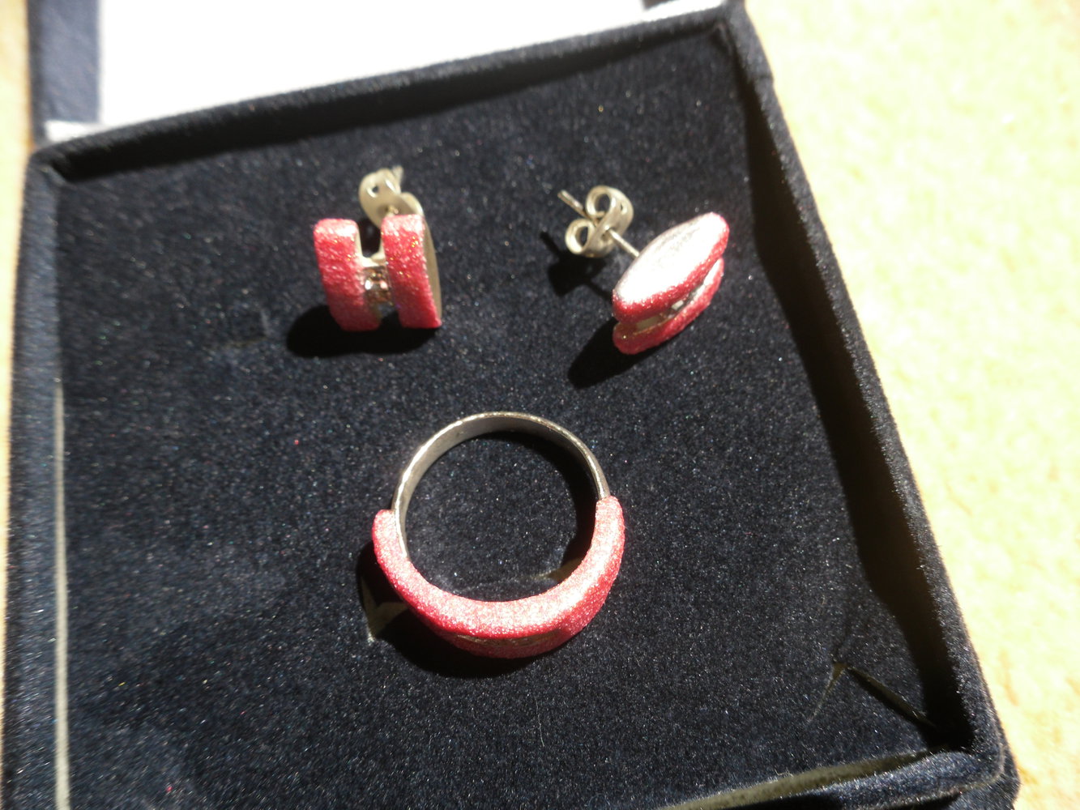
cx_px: 540
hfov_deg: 42.1
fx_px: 1404
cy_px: 405
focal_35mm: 45
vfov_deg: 32.2
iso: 80
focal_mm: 6.3
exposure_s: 1/206
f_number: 3.5
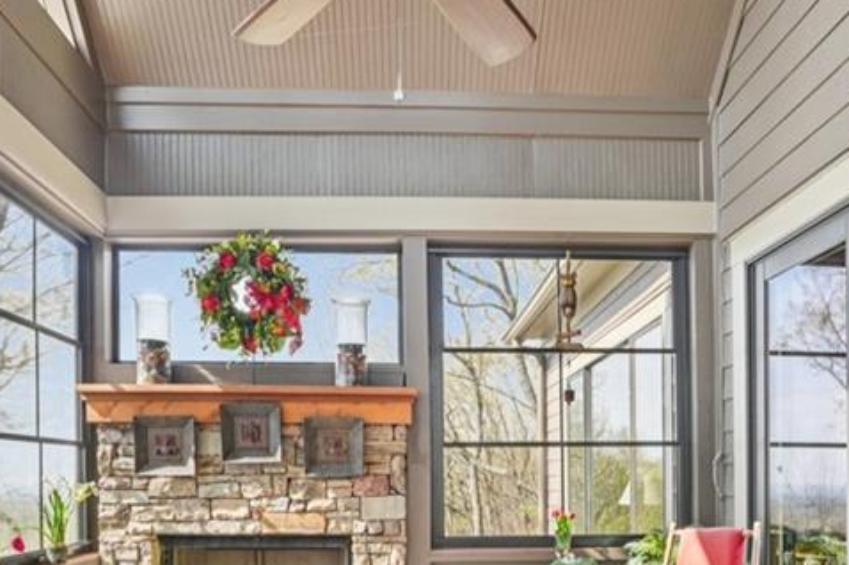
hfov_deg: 61.8
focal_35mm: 30
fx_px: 707
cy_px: 493
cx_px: 478
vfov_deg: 40.7
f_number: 8
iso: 320
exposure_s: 1/80
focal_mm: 14
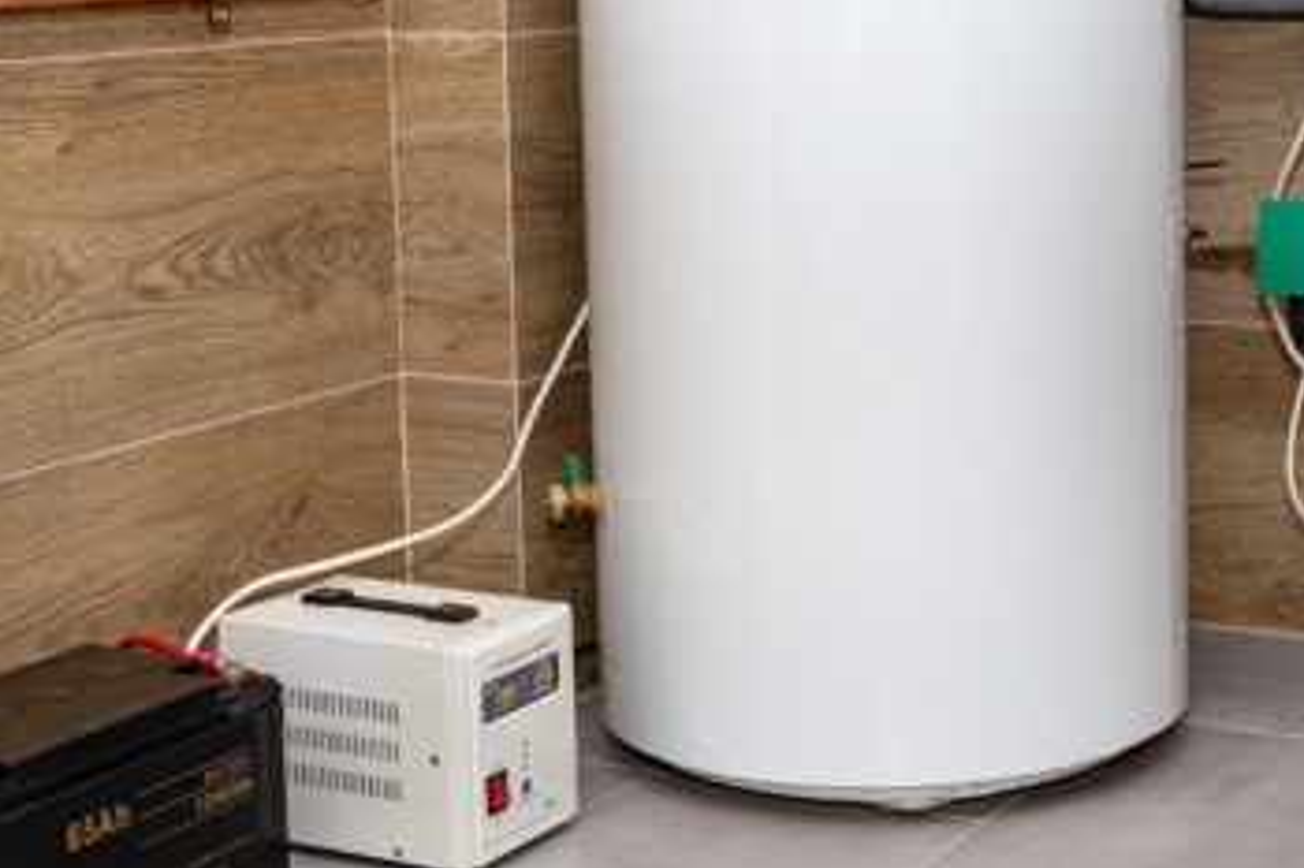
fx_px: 2715
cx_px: 946
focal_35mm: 75
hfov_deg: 26.7
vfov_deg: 18.0
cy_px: 209
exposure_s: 1/60
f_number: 7.1
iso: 100
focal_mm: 35
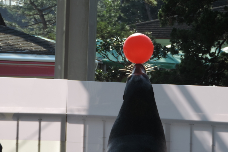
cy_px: 73
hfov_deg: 9.8
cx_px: 114
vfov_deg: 6.6
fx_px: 1324
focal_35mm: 209
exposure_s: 1/320
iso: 80
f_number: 4.6
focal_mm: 35.6
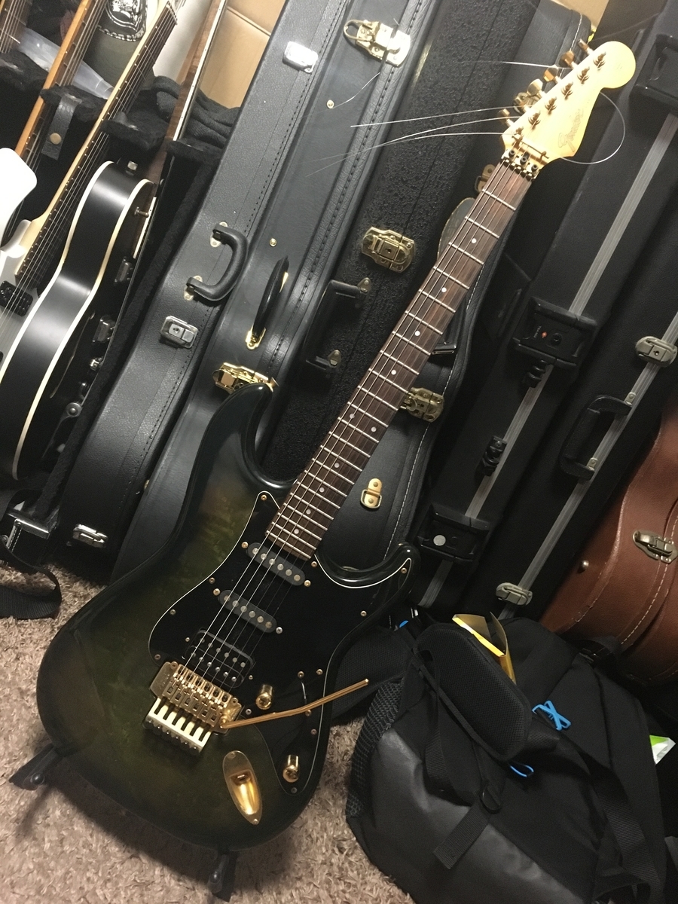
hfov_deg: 48.2
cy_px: 452
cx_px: 339
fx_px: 757
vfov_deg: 61.7
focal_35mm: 29
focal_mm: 4.15
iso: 320
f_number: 2.2
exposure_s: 1/15
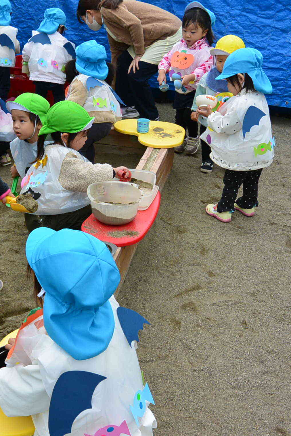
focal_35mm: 44
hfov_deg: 30.2
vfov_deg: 44.5
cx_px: 91
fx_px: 534
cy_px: 218
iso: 160
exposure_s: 1/640
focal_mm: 11
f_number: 4.5
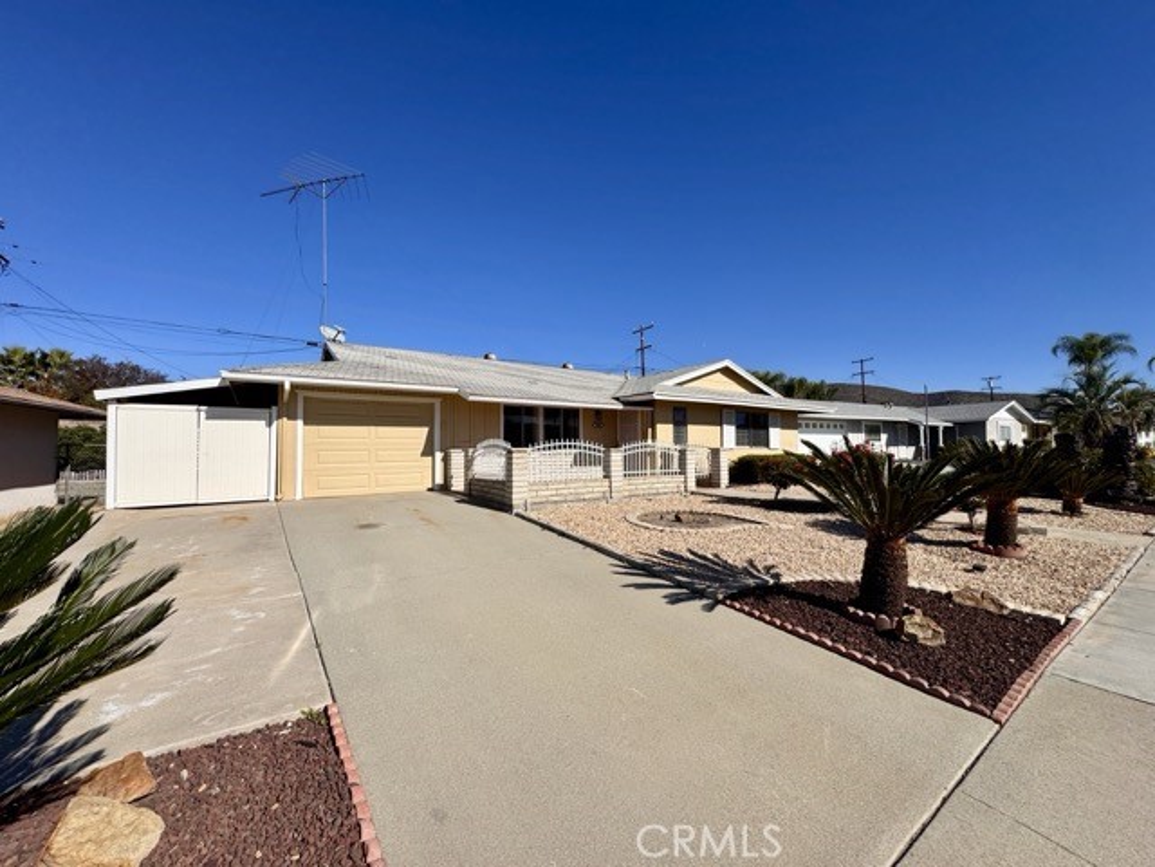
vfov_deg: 85.7
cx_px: 578
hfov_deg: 102.1
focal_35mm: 14
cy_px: 434
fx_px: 467
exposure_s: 1/3906
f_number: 2.2
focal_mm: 2.22
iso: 50
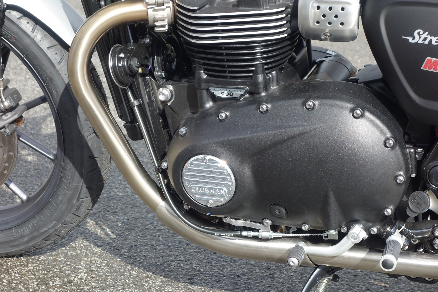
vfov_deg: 16.6
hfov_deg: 24.8
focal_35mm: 82
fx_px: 997
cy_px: 146
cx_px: 219
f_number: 5.6
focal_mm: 30.46
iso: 160
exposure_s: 1/250
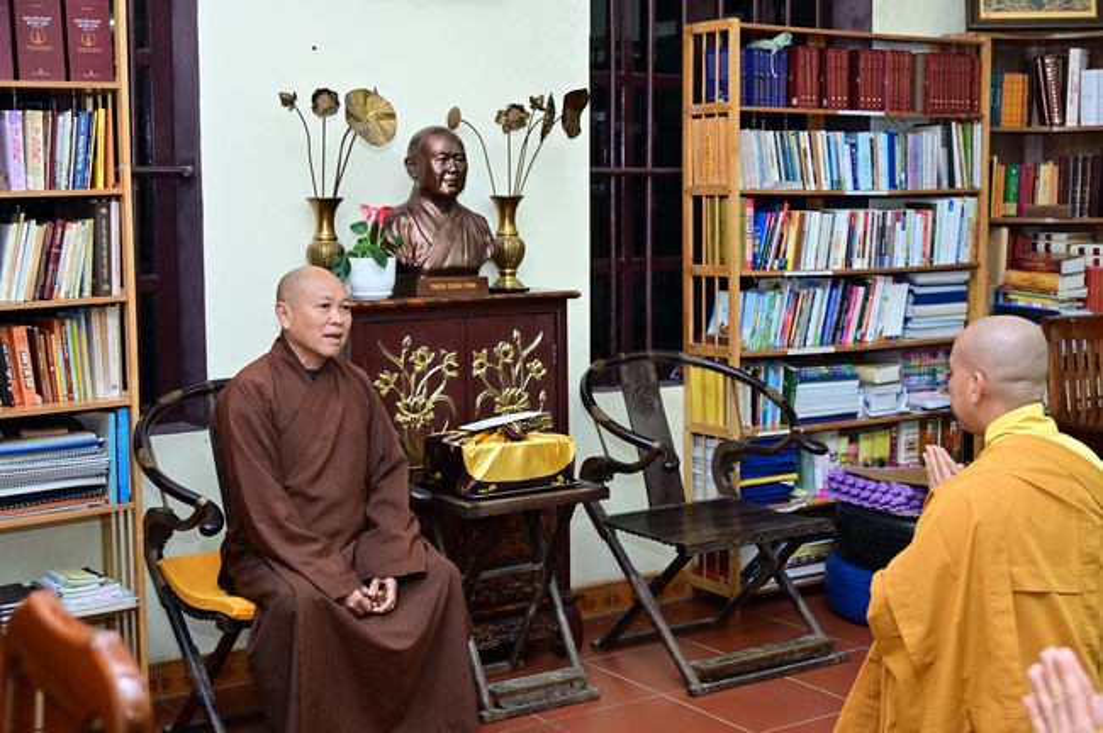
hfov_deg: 39.6
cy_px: 366
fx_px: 1530
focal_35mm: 50
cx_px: 552
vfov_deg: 26.9
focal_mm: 50
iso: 1600
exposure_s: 1/160
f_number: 4
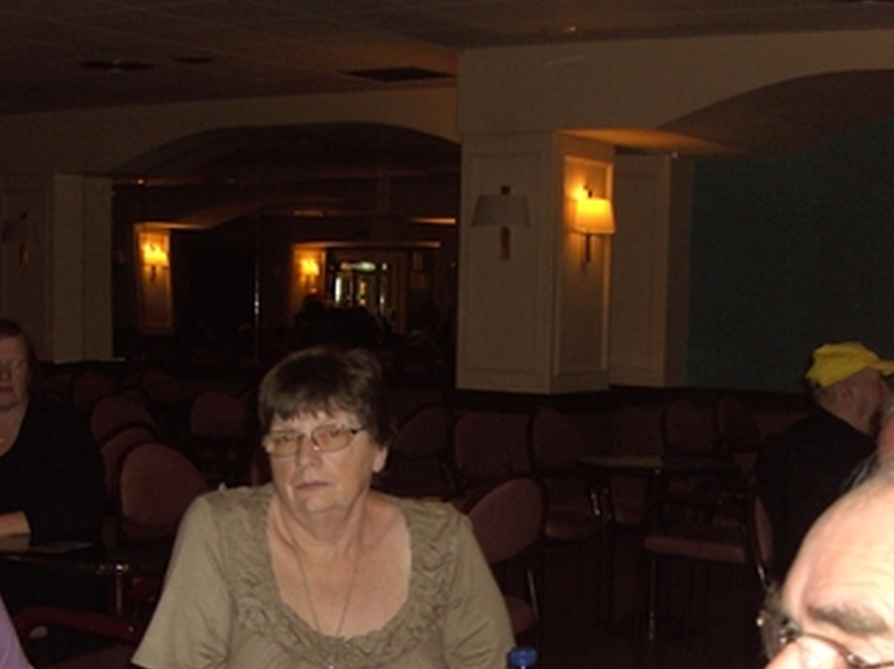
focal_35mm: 69
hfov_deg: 28.2
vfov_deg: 21.0
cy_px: 552
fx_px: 1781
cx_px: 489
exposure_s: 1/50
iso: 100
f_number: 2.8
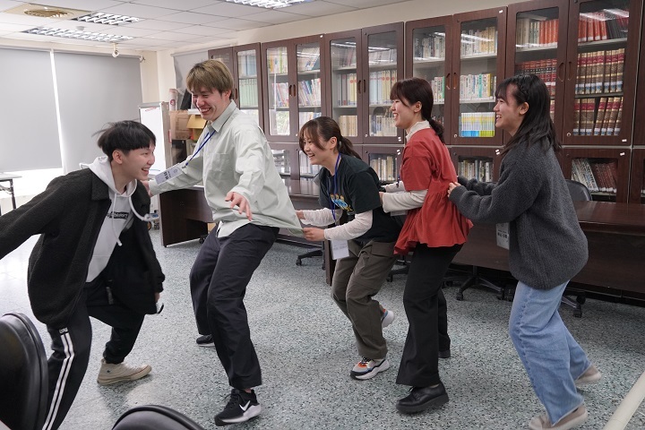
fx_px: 564
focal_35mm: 32
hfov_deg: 59.5
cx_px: 322
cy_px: 215
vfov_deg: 41.7
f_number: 4
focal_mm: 21
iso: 1600
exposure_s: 1/160
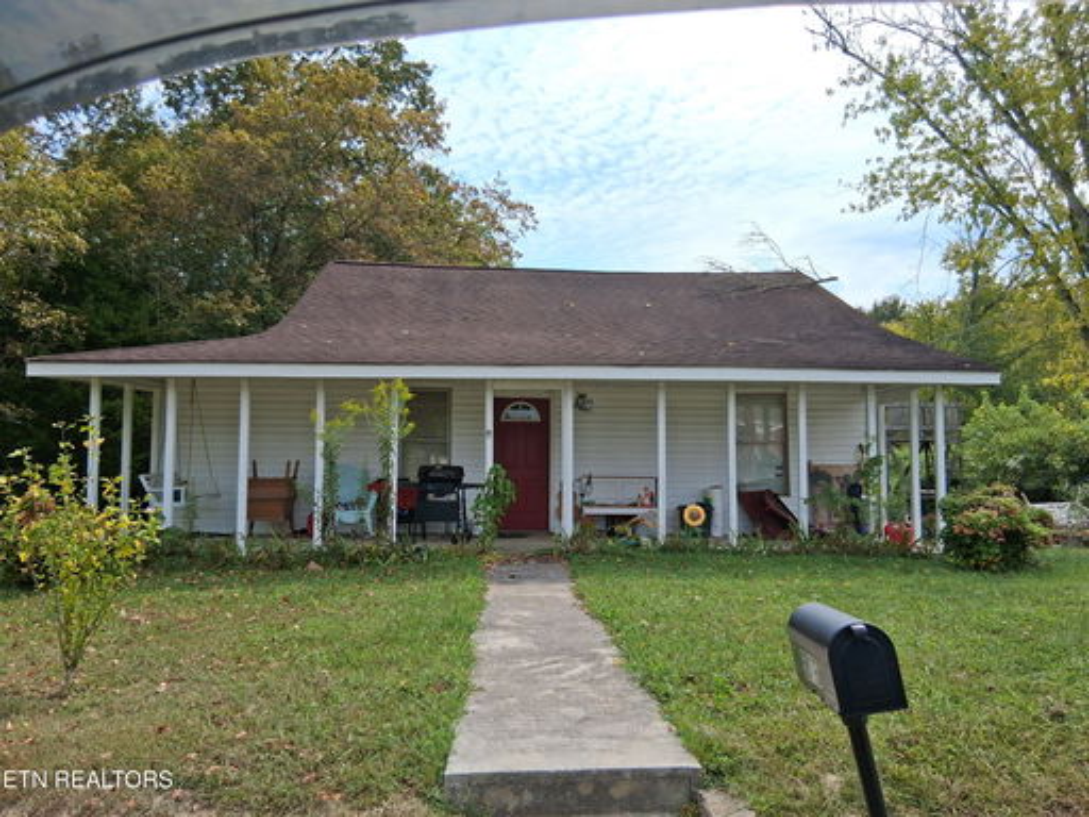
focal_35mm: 26
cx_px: 544
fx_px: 818
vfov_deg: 53.1
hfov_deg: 67.3
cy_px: 408
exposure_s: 1/1107
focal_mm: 3.98
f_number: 1.8
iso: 25
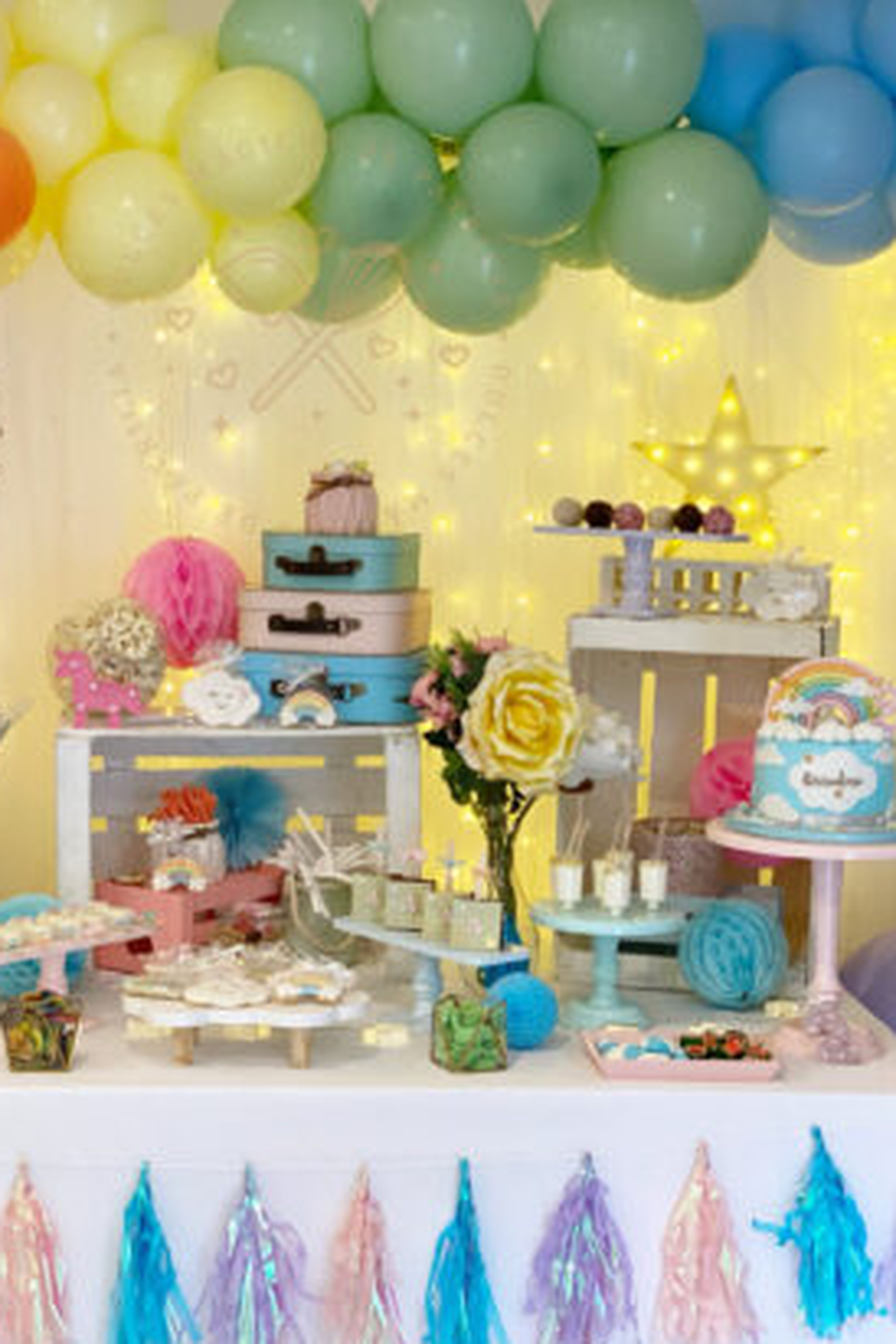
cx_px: 289
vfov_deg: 27.7
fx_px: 2725
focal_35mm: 73
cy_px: 677
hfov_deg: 18.6
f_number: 2
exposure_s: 1/100
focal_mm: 6
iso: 200
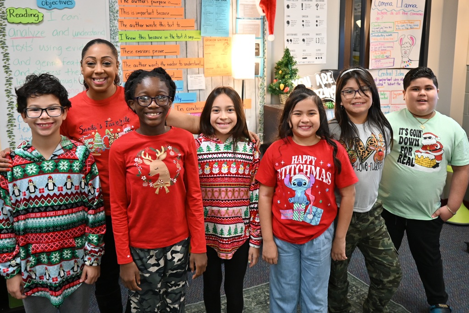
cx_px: 234
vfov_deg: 56.1
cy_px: 156
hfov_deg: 77.3
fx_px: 293
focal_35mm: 22
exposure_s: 1/100
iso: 400
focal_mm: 15
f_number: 1.7
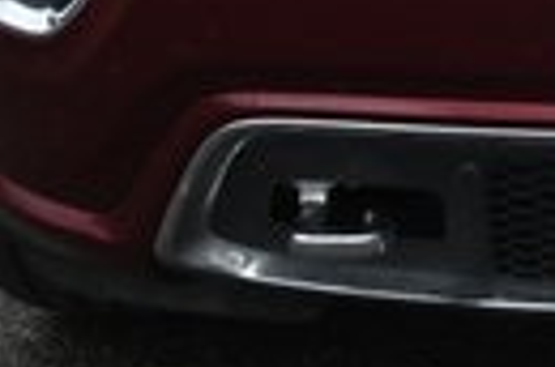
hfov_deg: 13.2
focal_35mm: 148
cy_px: -350
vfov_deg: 8.7
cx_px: 815
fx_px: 2276
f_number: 20
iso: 640
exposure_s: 1/30
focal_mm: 30
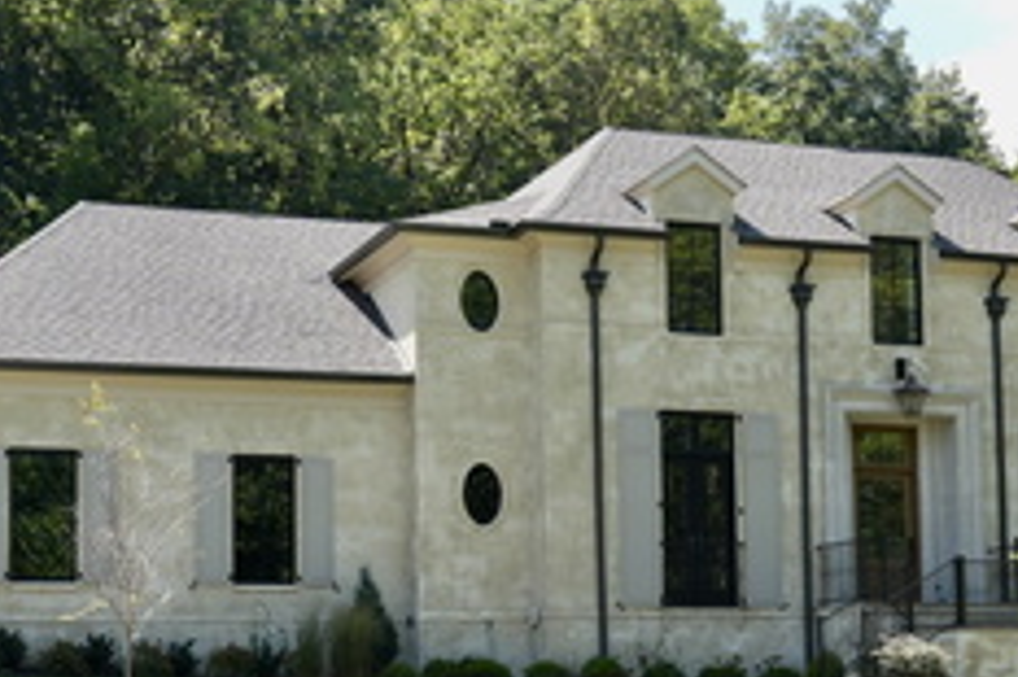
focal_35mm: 86
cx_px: 686
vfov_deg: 15.7
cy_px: 561
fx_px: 2430
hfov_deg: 23.5
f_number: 4.5
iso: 100
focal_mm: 50
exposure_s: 1/250
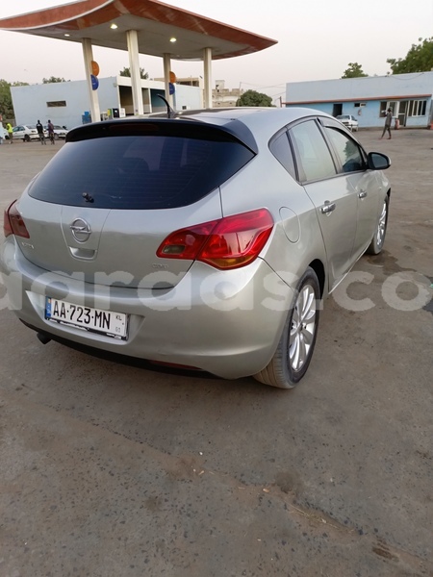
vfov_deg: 69.4
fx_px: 417
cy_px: 288
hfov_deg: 54.9
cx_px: 216
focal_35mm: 25
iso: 429
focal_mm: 5.25
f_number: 1.7
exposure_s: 1/50
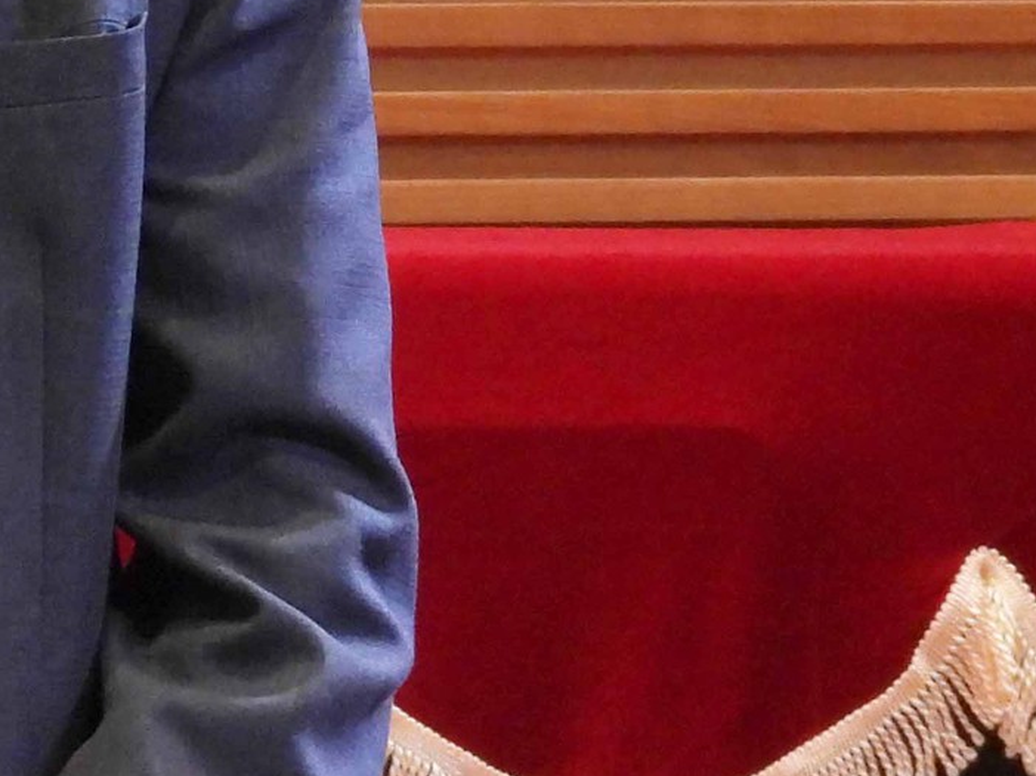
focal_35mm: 950
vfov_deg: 1.6
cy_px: 95
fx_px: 28417
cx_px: -461
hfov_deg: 2.1
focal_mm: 46.4
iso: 800
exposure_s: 1/40
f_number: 4.5
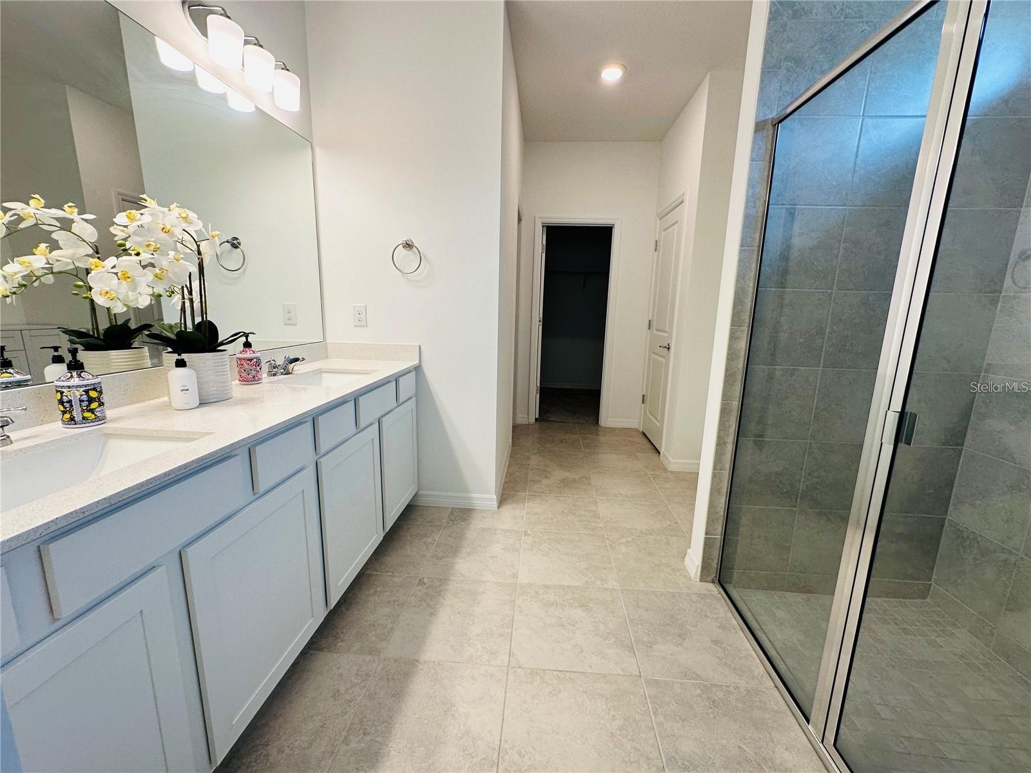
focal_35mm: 14
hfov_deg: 102.1
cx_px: 516
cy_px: 386
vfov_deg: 85.7
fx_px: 417
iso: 100
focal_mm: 2.22
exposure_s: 1/120
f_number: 2.2
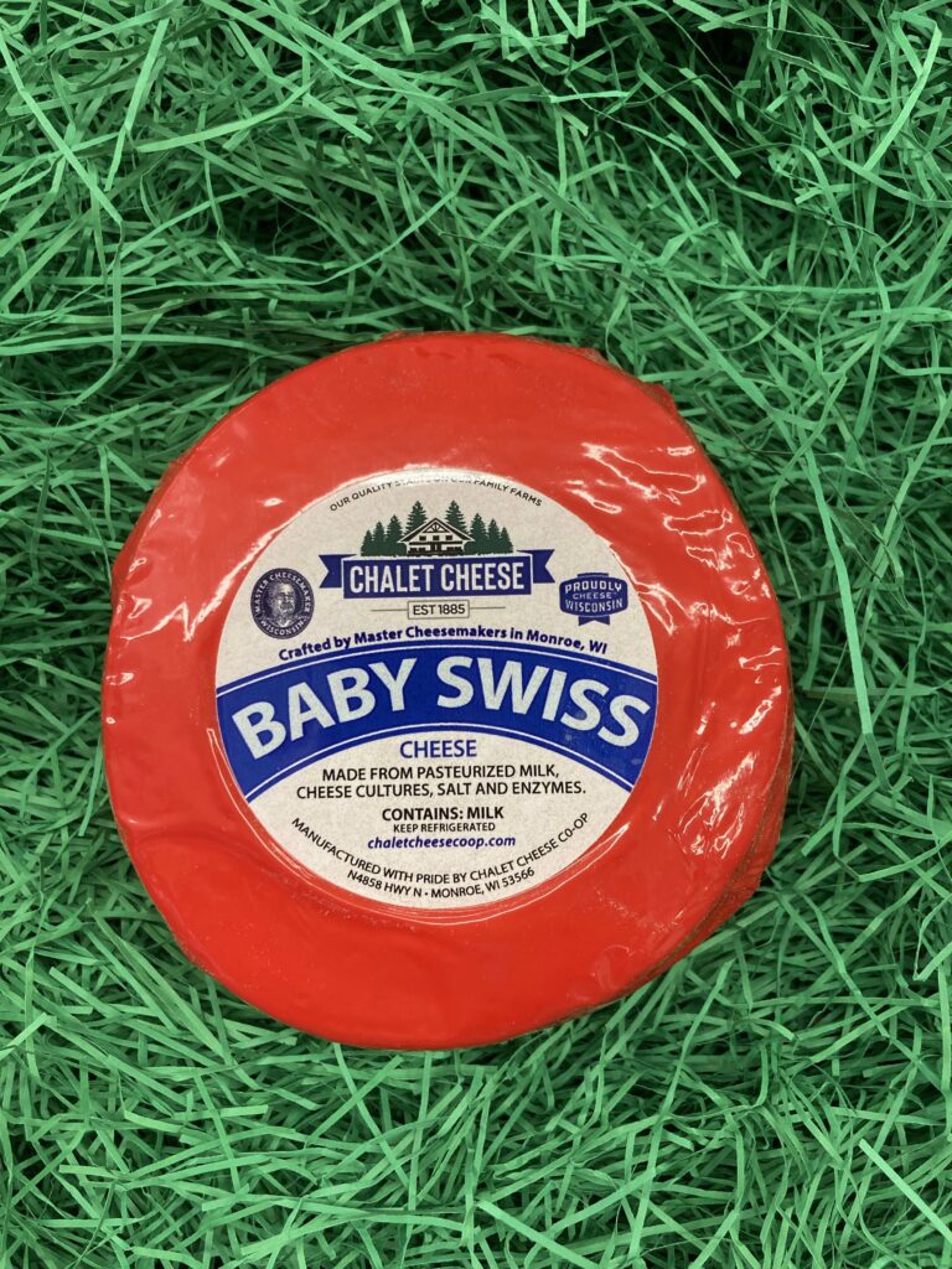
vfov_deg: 63.4
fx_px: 1027
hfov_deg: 49.7
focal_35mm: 28
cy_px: 634
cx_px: 476
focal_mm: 3.99
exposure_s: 1/60
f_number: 1.8
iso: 80
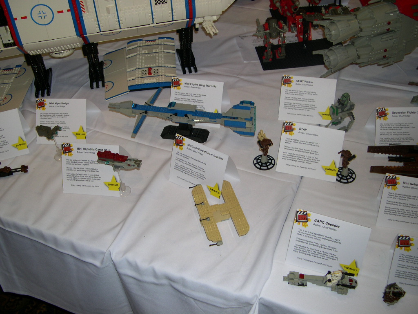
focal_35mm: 38
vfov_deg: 37.7
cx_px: 209
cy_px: 157
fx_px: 459
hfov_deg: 49.0
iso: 100
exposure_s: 1/60
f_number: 2.8
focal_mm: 8
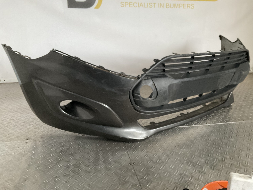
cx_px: 126
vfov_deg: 48.2
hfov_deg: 61.7
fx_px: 212
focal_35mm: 29
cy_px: 95
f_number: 1.8
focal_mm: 3
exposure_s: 1/60
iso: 160
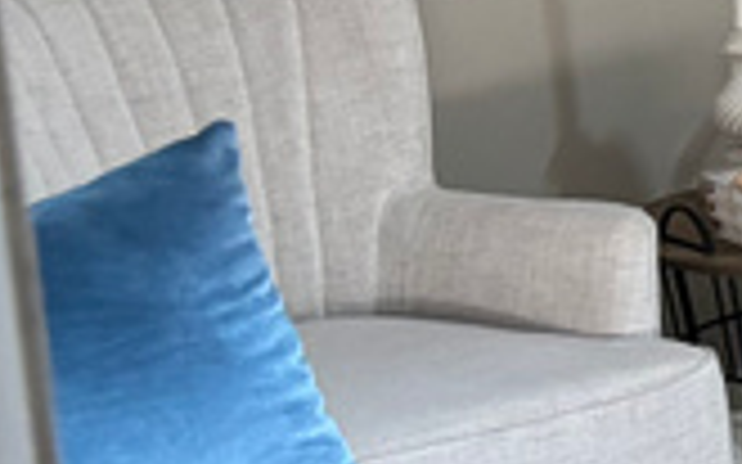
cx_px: 2082
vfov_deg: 7.7
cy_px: 257
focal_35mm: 171
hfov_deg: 9.9
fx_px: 3457
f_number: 1.6
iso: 200
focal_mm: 5.96
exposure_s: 1/60
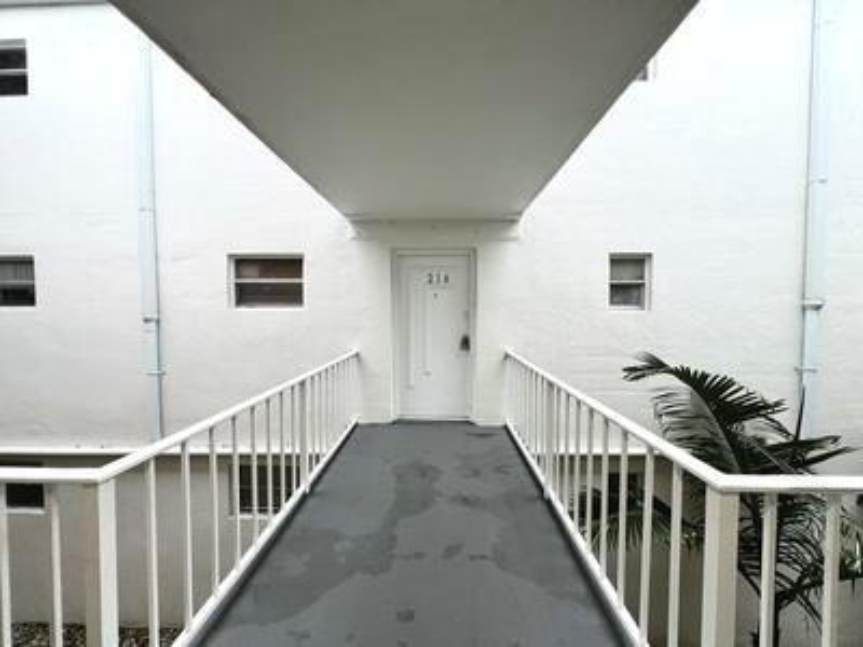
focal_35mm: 13
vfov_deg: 89.9
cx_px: 432
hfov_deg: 106.2
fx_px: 324
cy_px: 324
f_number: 1.8
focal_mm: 1.57
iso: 32
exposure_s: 1/99
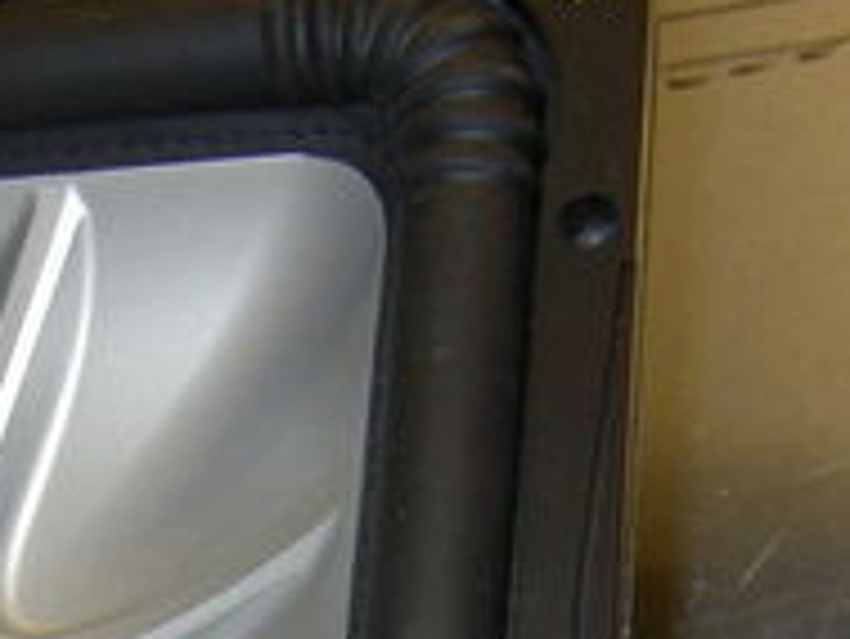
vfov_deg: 12.3
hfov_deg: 16.9
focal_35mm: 115
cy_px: 922
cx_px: 117
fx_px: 2826
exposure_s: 1/60
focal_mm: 5.6
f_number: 2.8
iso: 100
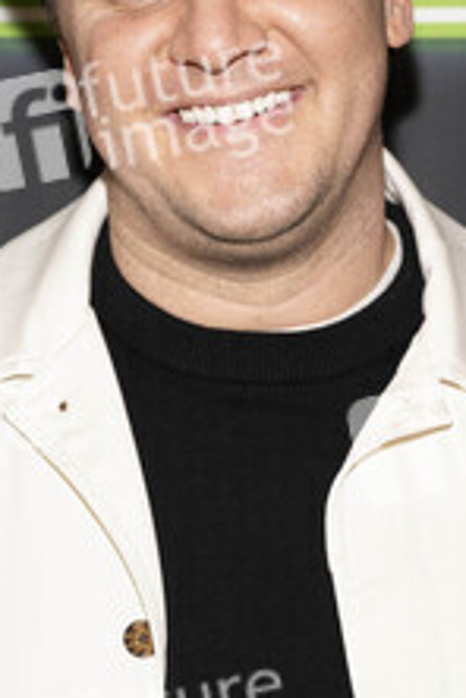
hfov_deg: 8.9
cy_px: 274
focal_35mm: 155
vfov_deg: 13.2
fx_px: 3009
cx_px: 224
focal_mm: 86
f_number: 5.6
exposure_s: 1/200
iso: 800
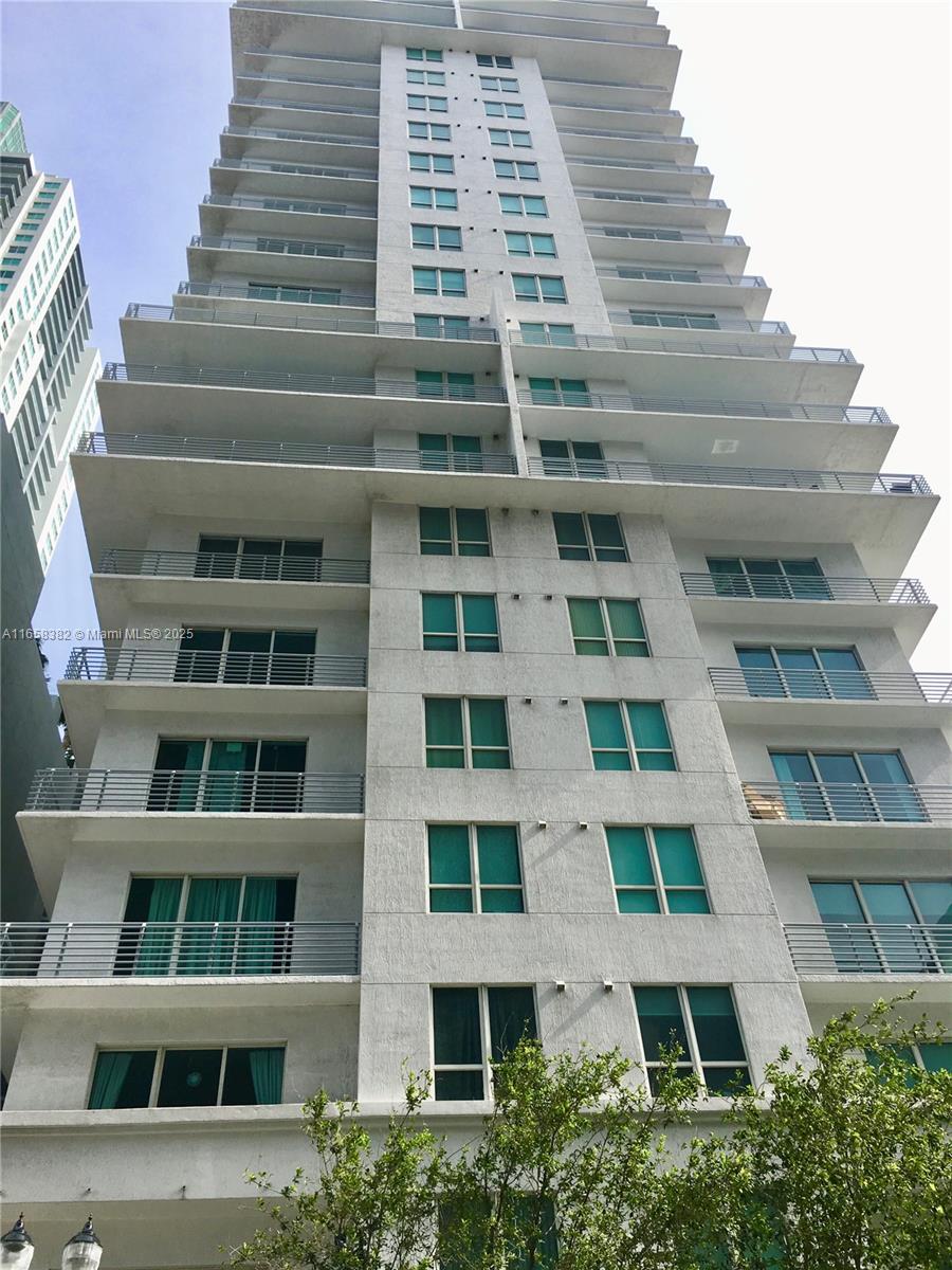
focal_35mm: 29
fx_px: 1063
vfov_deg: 61.7
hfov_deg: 48.2
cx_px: 476
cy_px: 635
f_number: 2.2
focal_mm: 4.15
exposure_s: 1/855
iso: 25
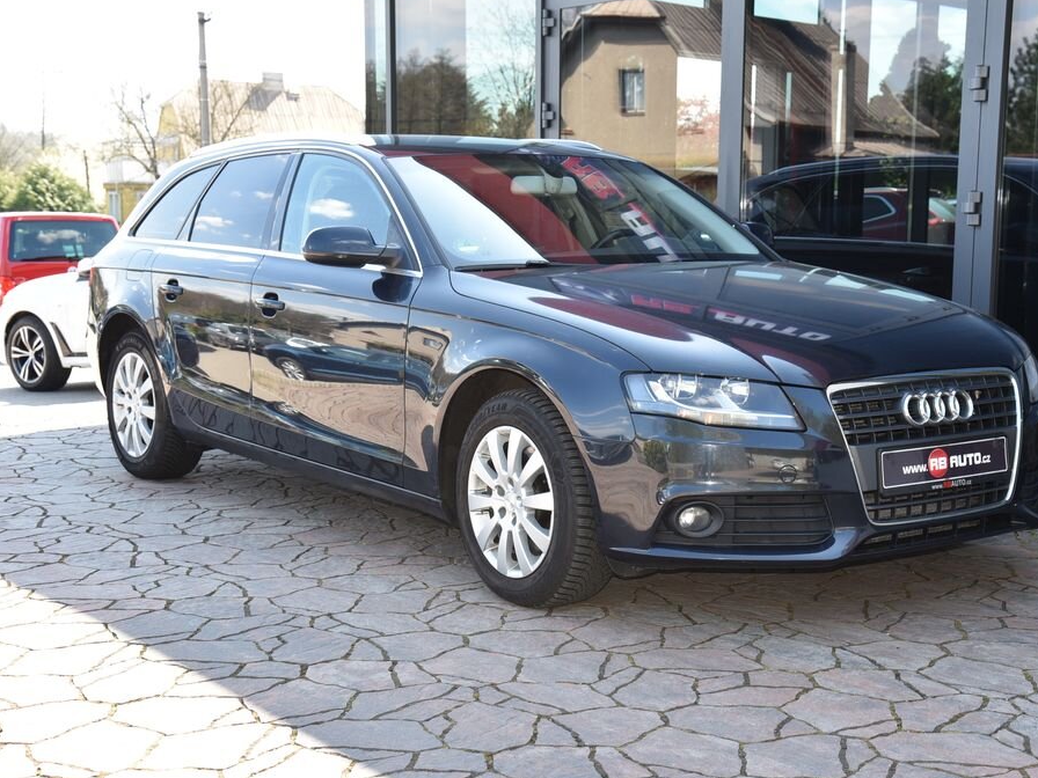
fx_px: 1649
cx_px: 591
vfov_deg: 26.6
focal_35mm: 55
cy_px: 386
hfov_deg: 34.9
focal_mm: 50
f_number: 6.3
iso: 500
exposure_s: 1/200
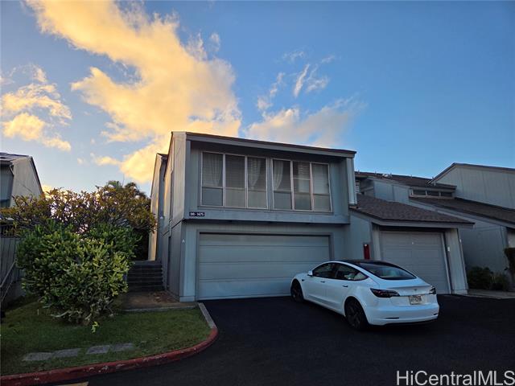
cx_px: 258
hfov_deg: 73.9
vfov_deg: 58.9
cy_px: 193
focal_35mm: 23
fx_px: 342
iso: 80
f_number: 1.8
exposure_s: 1/3618
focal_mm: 5.4
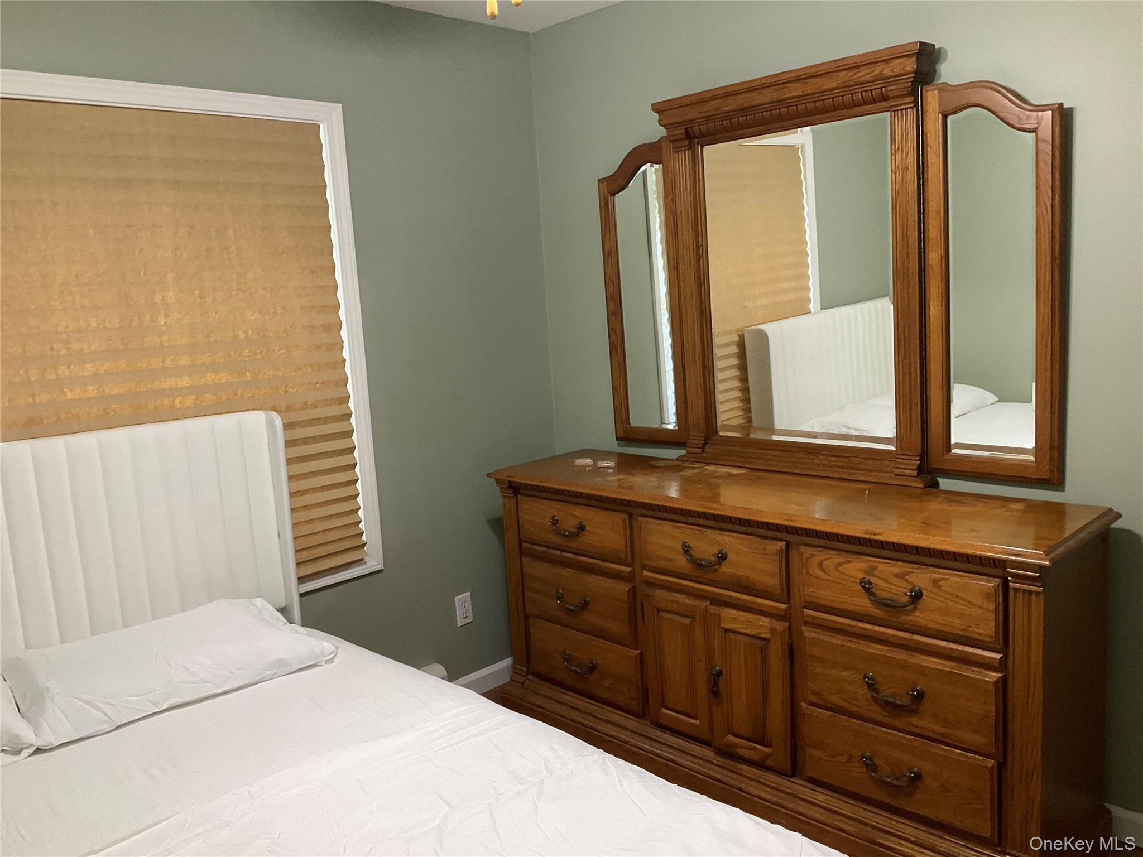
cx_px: 572
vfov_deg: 48.2
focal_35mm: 29
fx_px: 958
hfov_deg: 61.7
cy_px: 428
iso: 160
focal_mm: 3
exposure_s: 1/60
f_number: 1.8
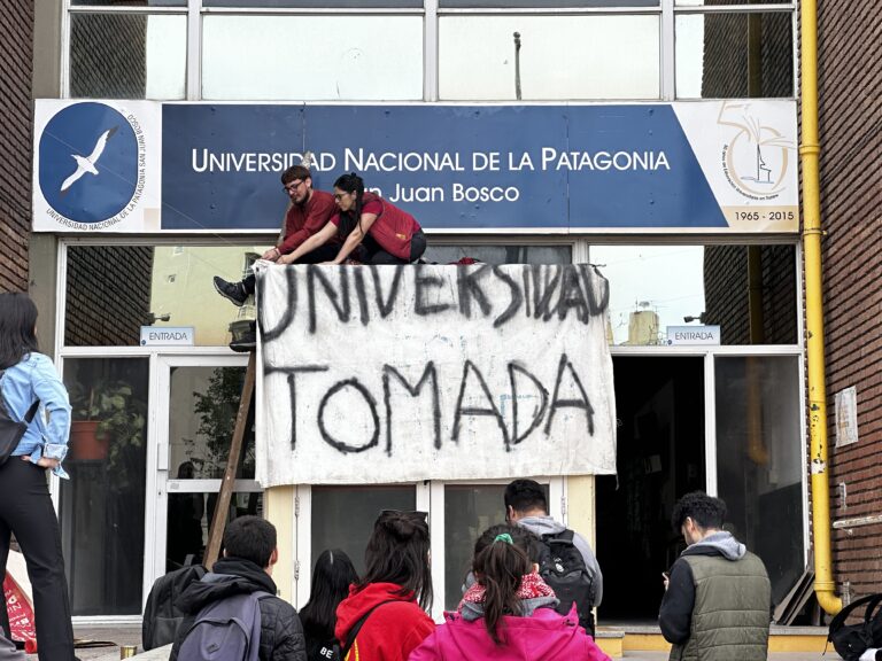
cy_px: 330
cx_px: 441
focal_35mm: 77
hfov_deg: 25.3
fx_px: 1962
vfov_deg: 19.1
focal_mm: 9
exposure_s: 1/199
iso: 32
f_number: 2.8
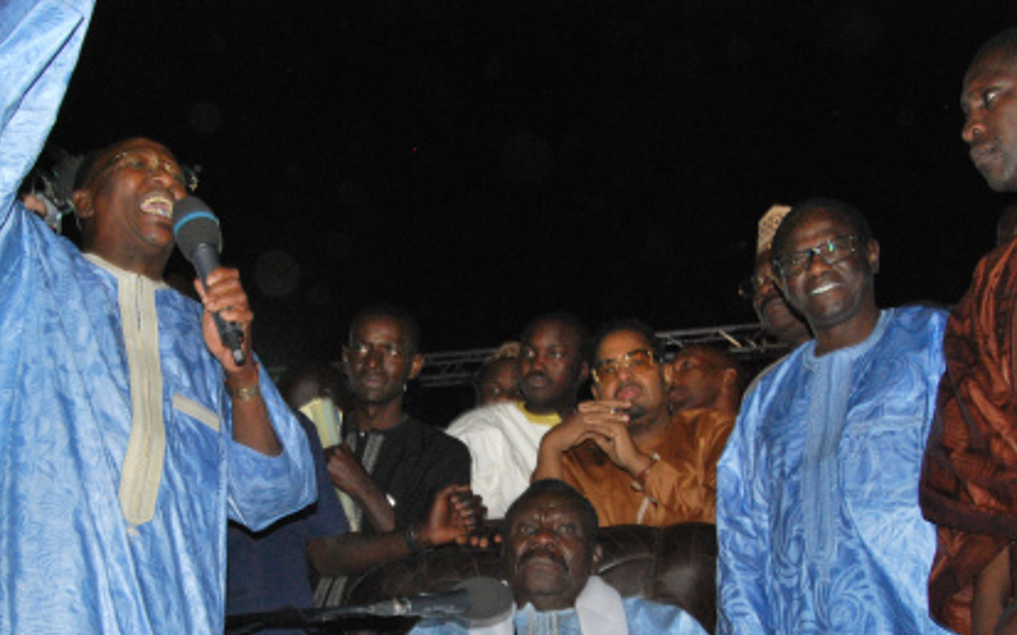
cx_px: 426
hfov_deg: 43.4
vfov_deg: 27.4
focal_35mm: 46
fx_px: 1275
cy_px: 506
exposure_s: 1/40
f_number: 9
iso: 800
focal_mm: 20
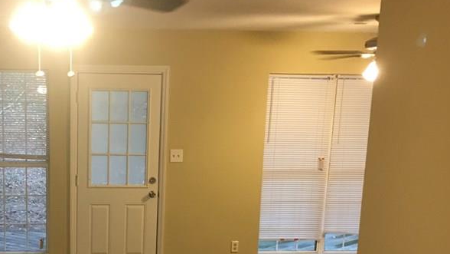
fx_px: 656
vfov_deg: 21.0
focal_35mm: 55
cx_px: 104
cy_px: 260
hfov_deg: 36.8
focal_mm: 4.15
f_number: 2.2
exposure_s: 1/15
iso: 80
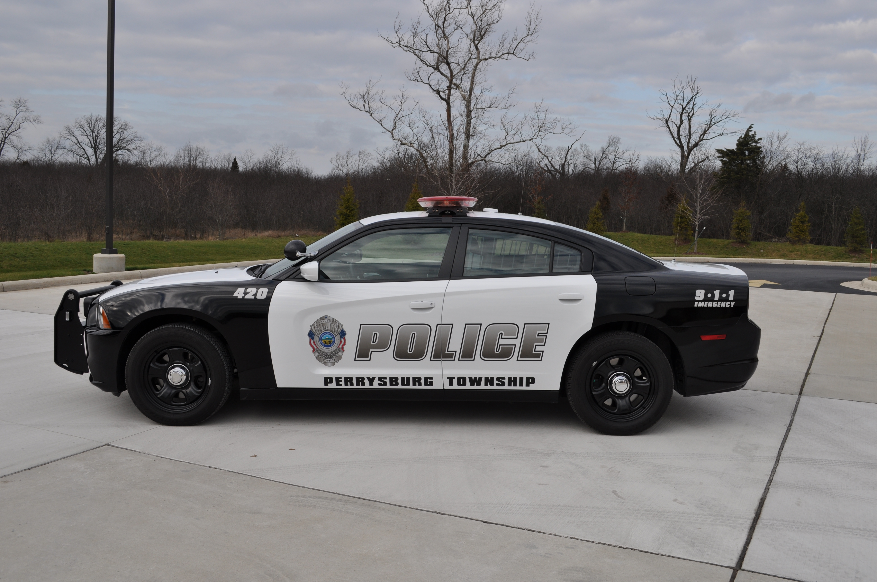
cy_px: 291
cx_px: 438
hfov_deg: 57.3
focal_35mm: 33
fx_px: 803
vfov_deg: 39.9
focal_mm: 22
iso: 200
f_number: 9
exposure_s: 1/320
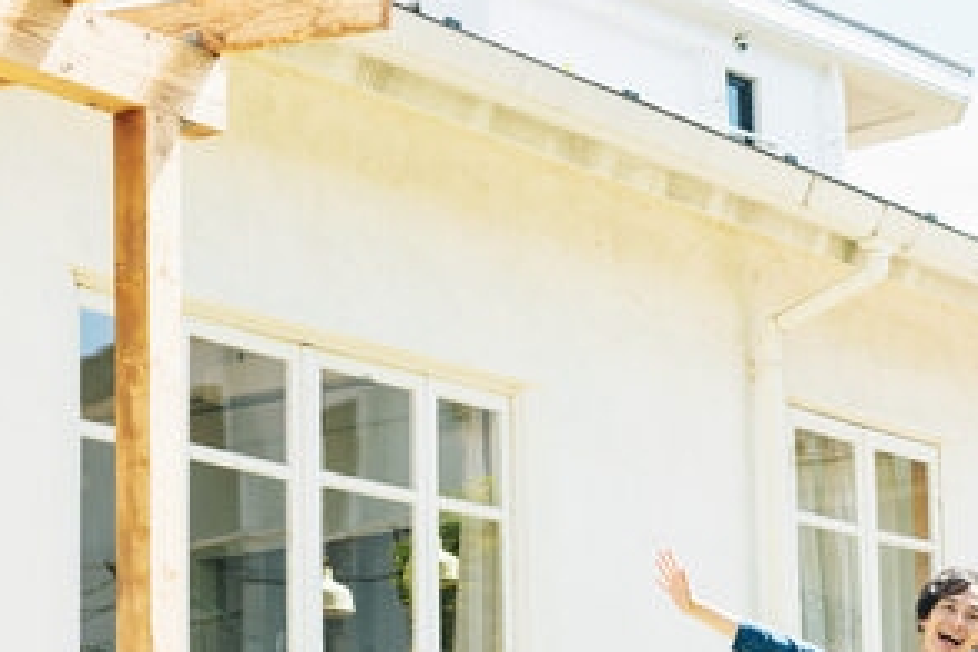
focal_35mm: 119
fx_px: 3233
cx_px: 935
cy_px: 614
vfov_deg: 11.4
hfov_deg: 16.9
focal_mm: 50
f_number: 5.6
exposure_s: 1/200
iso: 100
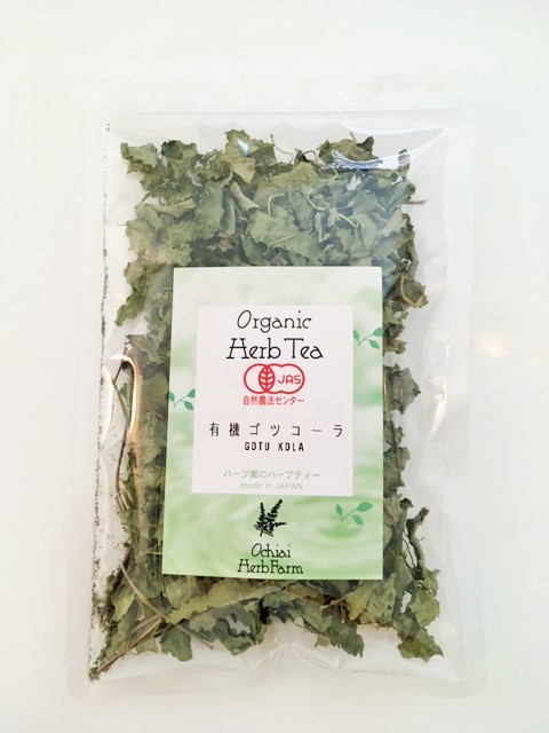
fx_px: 613
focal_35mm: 29
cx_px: 274
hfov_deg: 48.2
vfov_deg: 61.7
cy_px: 366
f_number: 2.2
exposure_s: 1/30
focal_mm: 4.15
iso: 64
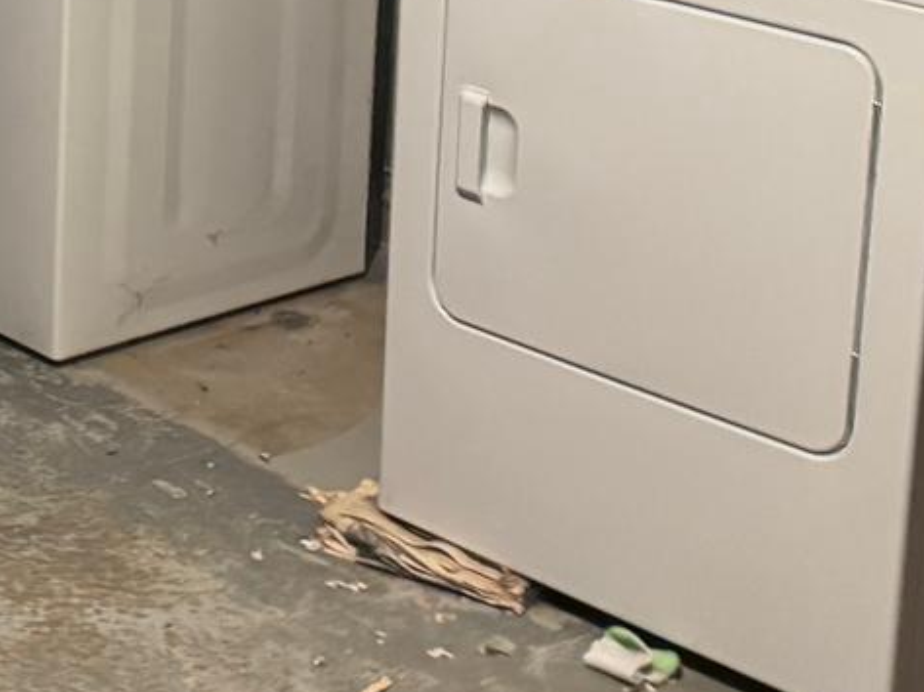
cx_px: -332
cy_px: -186
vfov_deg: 13.7
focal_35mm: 104
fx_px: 2774
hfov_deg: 17.5
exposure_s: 1/40
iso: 800
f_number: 1.78
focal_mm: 6.76
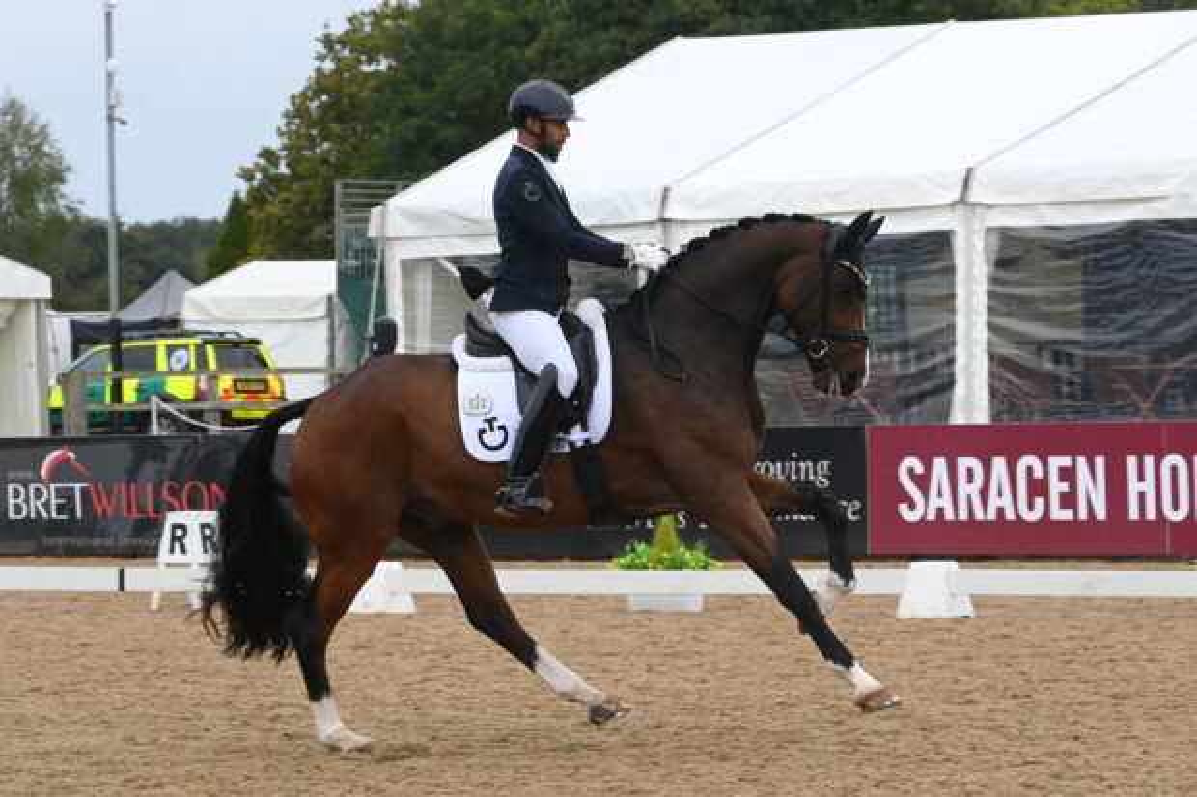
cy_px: 398
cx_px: 598
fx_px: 5983
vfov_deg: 7.6
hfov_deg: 11.4
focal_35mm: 180
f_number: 13
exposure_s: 1/500
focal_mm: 180
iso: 2000
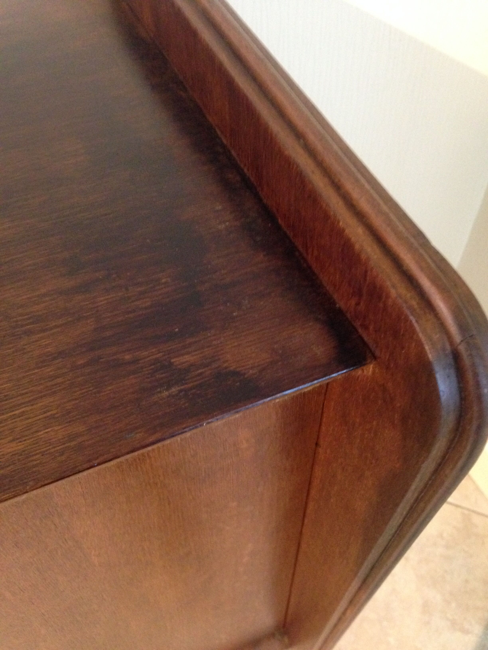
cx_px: 244
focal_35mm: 33
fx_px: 620
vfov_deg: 55.4
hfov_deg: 42.9
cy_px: 325
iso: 500
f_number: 2.4
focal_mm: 4.12
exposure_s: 1/17
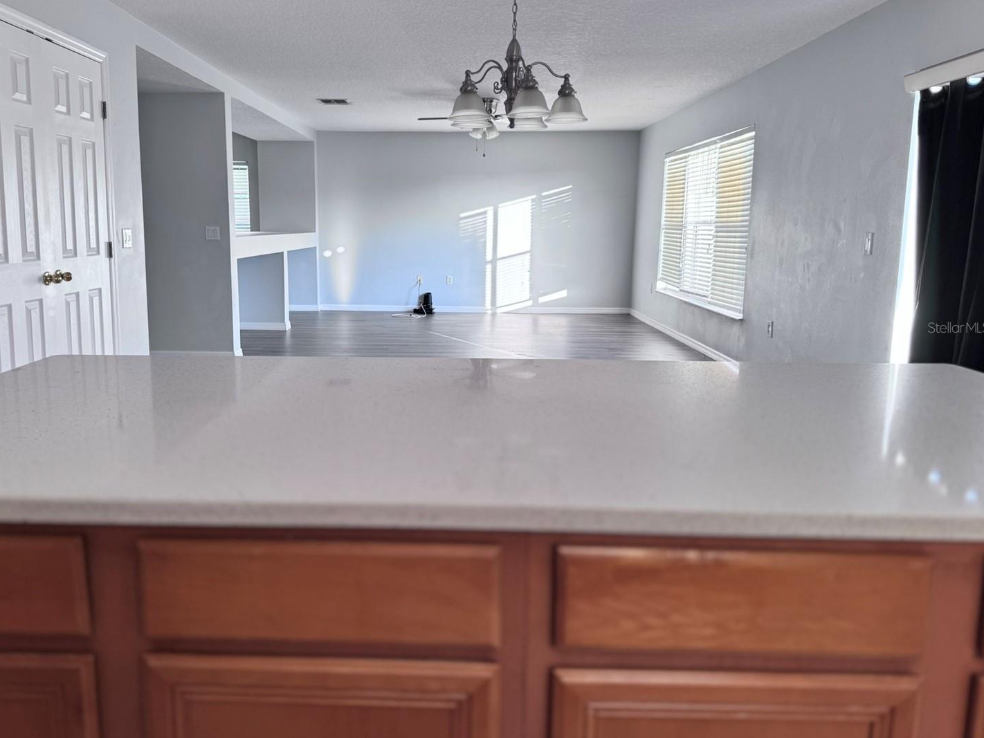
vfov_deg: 51.3
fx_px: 768
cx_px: 439
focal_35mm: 27
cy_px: 327
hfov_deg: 65.1
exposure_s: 1/121
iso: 100
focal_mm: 6.76
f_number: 1.78
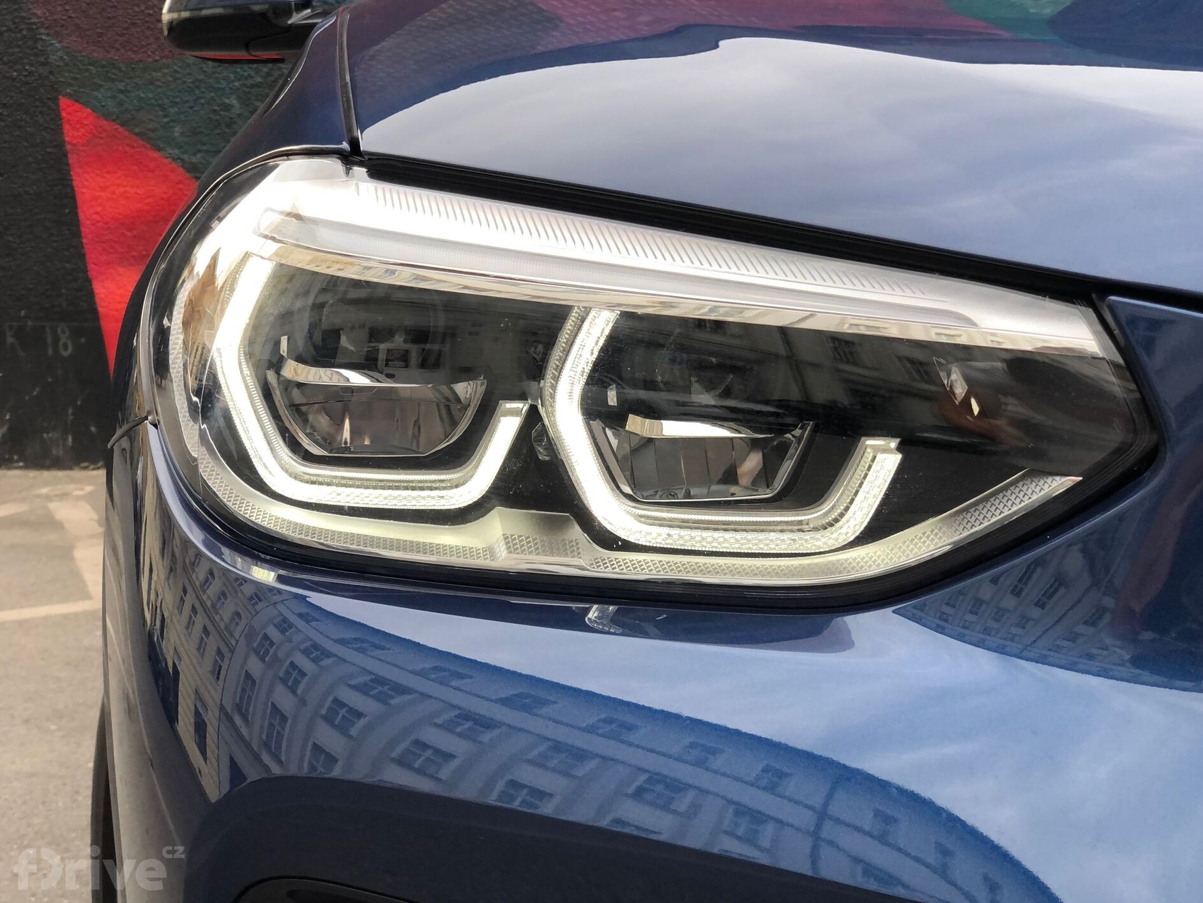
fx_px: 1842
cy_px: 449
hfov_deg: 36.2
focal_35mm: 53
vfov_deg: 27.5
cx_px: 612
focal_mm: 6
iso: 16
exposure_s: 1/125
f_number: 2.4
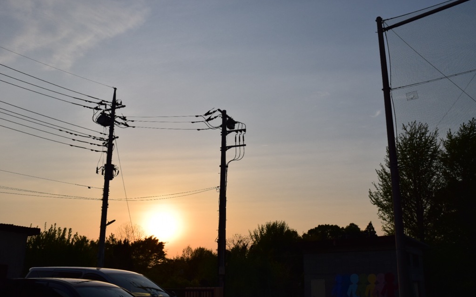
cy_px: 141
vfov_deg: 34.4
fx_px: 480
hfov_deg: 52.8
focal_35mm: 37
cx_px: 238
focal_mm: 24
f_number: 13
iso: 200
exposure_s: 1/800
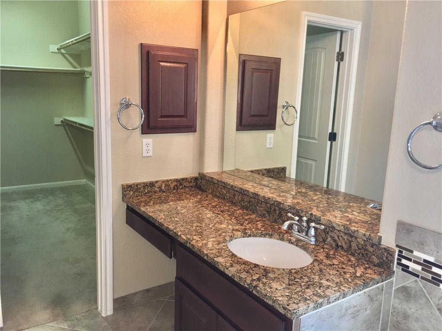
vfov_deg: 48.2
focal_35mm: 29
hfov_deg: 61.7
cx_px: 221
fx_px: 370
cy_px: 166
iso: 80
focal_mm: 4.15
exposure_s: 1/30
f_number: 2.2
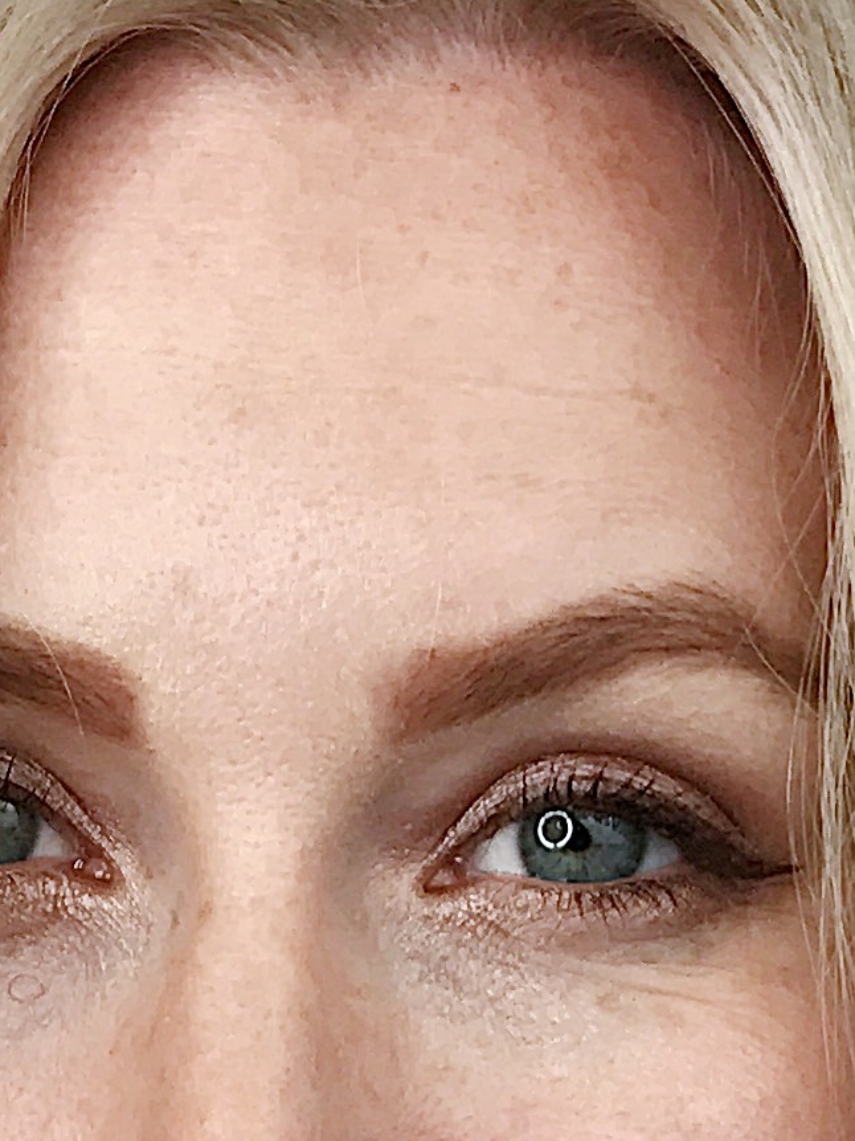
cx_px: 323
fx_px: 4316
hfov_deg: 11.3
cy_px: 1690
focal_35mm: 131
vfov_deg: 14.1
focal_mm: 3.99
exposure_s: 1/187
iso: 20
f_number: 1.8
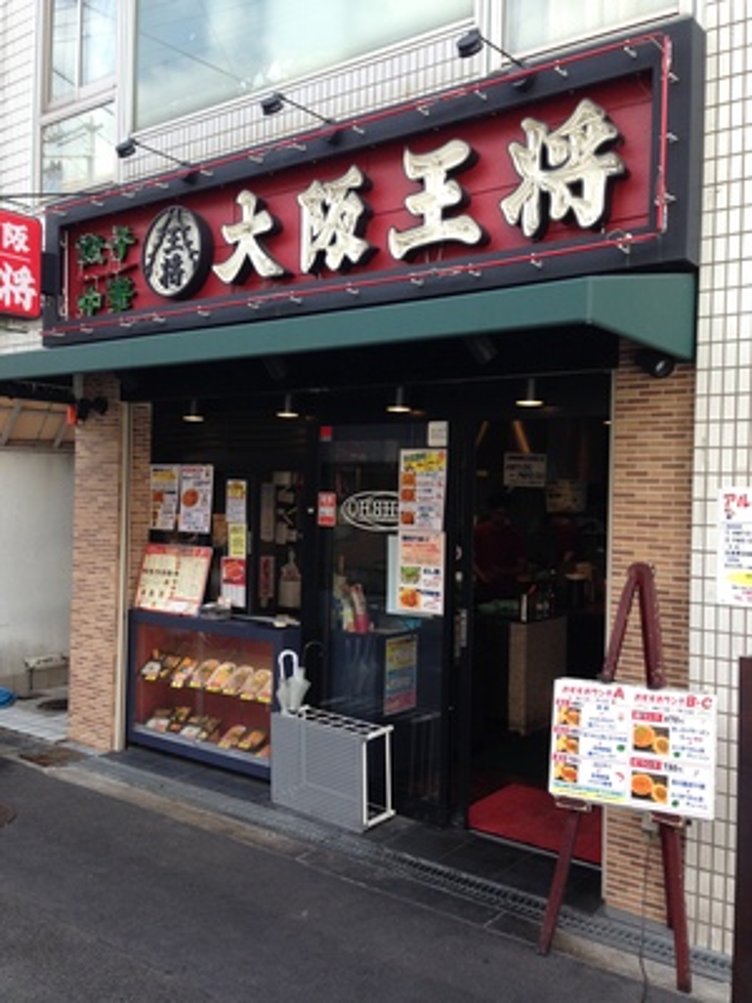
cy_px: 502
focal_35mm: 33
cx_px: 376
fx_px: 956
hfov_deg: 42.9
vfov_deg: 55.4
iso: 50
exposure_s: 1/197
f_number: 2.4
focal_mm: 4.12
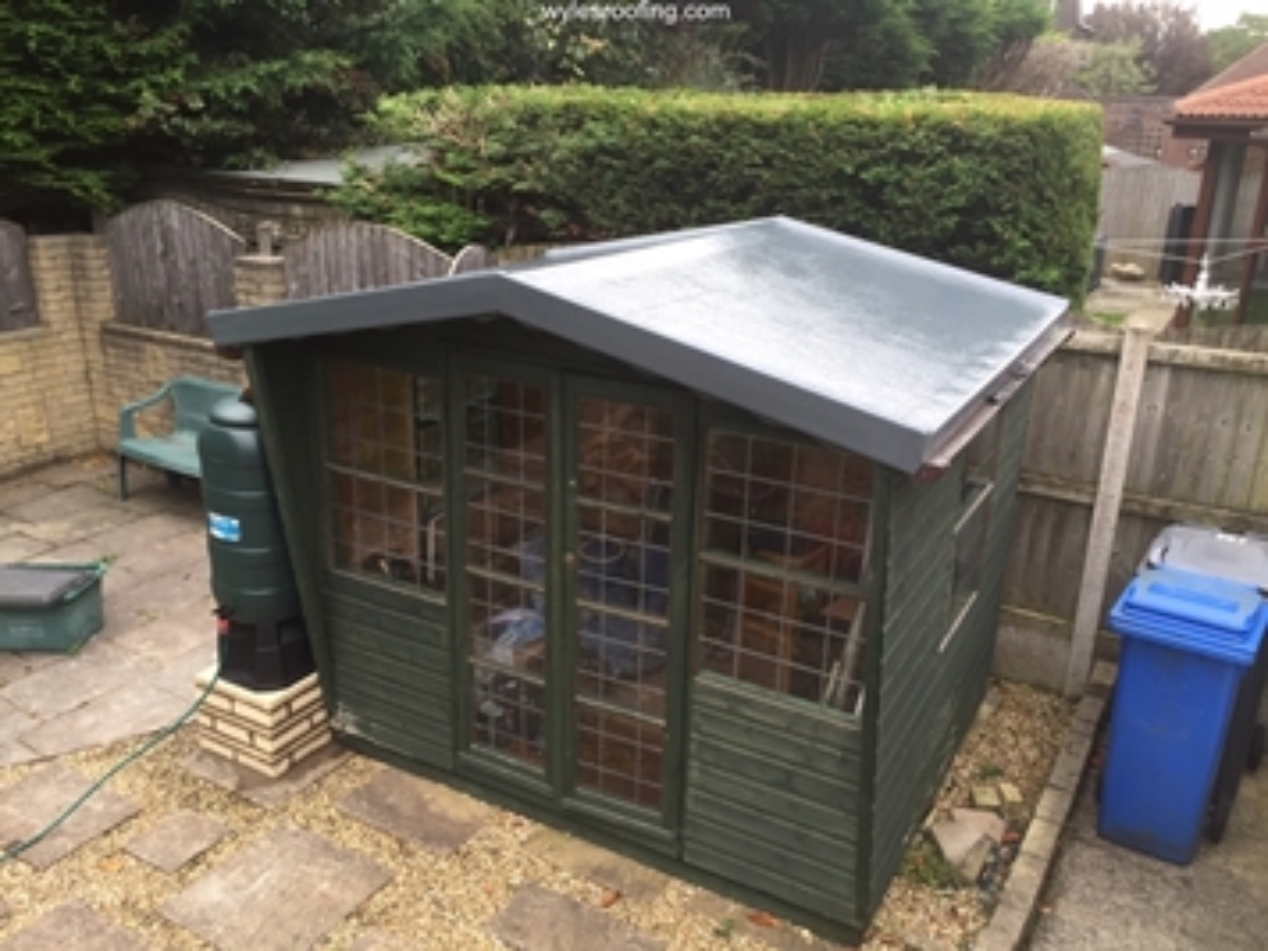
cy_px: 476
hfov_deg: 61.7
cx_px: 634
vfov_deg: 48.2
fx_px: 1062
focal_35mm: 29
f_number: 2.2
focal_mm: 4.15
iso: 32
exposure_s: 1/100
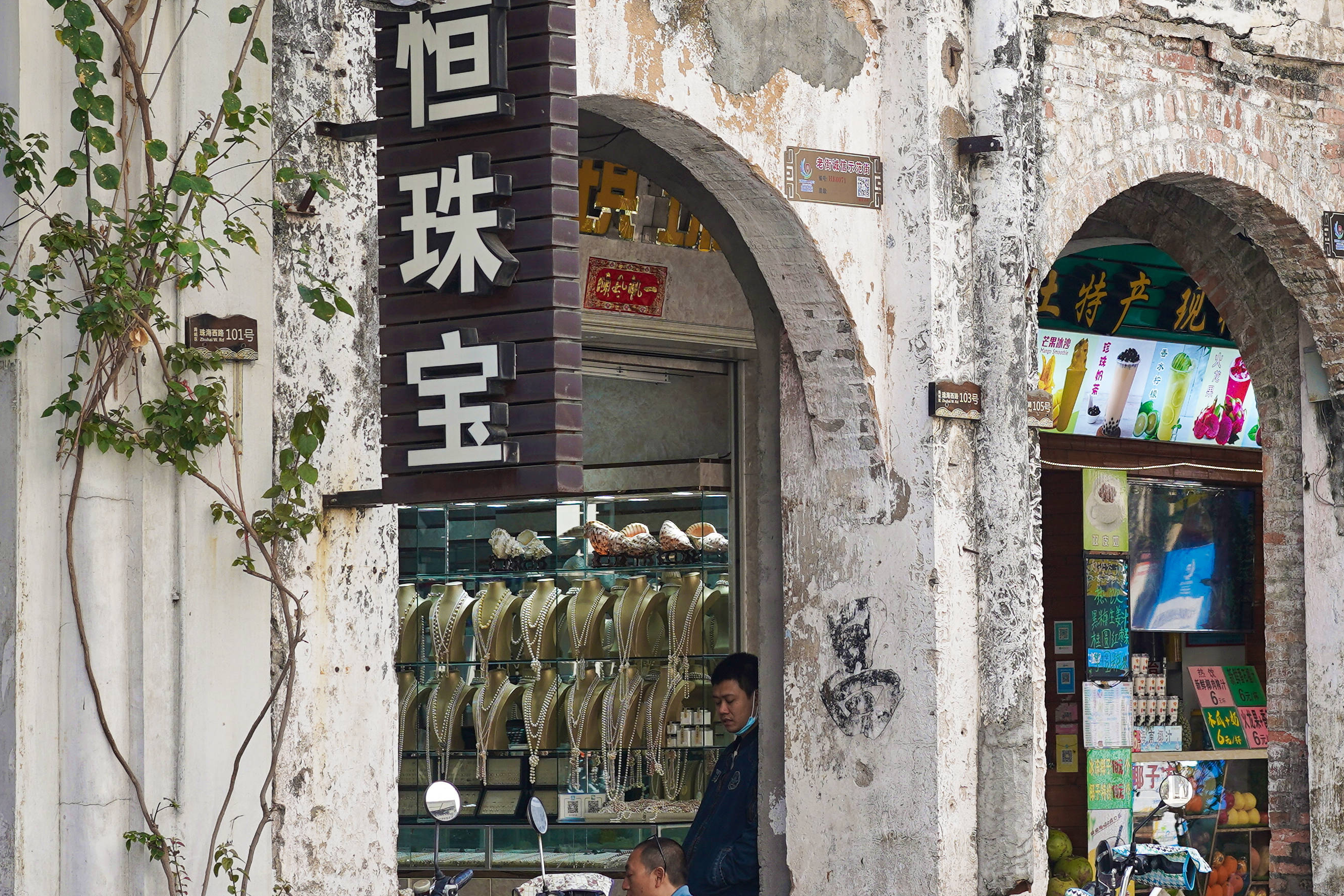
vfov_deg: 11.0
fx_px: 4666
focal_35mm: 125
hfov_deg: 16.3
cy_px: 272
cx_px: 975
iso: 200
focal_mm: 55
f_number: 5.6
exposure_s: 1/200
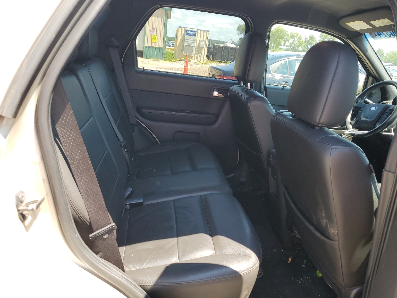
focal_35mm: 27
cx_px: 202
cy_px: 146
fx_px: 310
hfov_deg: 65.3
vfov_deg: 51.4
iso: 50
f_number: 1.5
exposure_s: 1/303
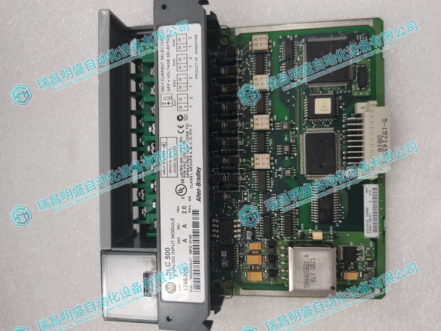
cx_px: 220
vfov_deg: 53.1
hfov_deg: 67.3
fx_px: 331
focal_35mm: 26
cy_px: 166
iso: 100
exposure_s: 1/50
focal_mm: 5.58
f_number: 1.8
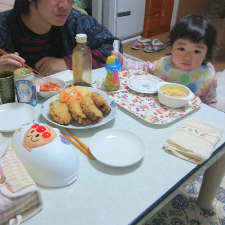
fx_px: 257
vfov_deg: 47.2
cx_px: 110
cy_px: 113
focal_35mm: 35
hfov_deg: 47.2
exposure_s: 1/8.26
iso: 100
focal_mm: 4.82
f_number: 2.8
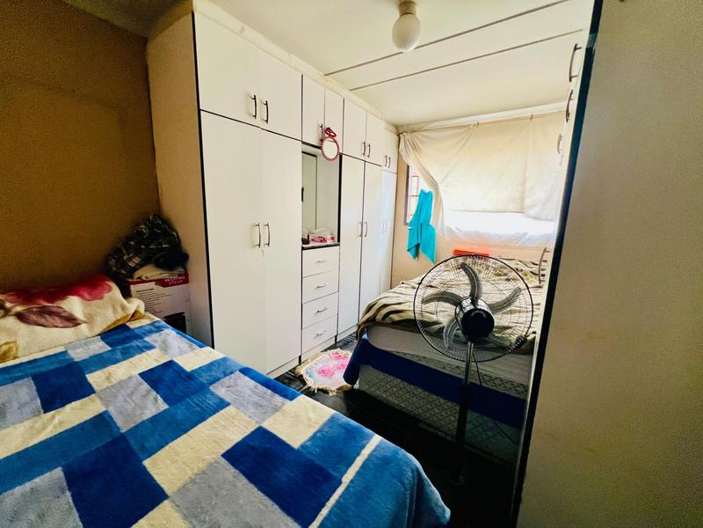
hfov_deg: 106.2
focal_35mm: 13
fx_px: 264
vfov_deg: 89.9
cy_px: 264
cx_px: 352
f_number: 1.8
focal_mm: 1.57
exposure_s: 1/99
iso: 160
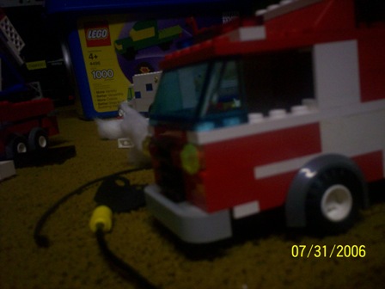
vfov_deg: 39.7
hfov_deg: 51.4
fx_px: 400
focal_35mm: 36
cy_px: 144
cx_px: 192
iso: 200
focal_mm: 6
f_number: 4.5
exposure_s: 1/8
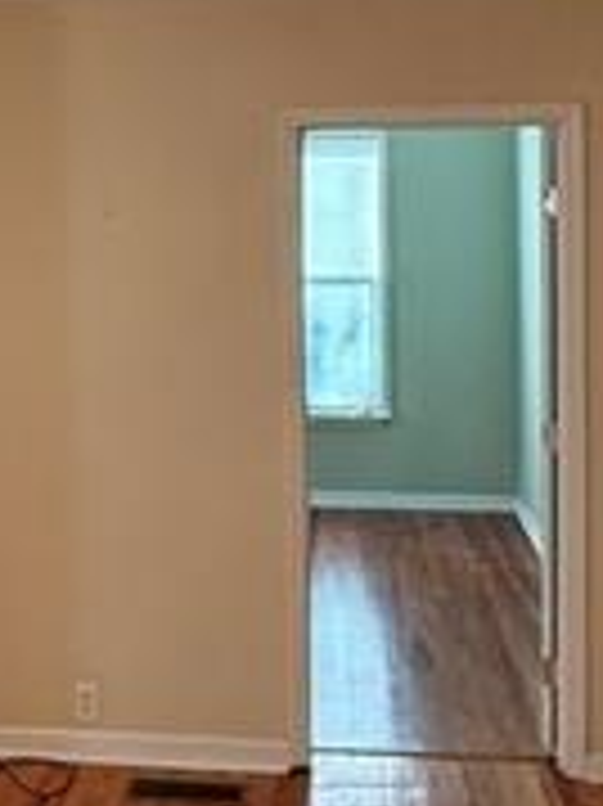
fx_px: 1395
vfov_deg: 31.9
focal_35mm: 60
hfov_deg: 23.9
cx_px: 104
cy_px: 248
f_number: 2.2
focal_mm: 2.22
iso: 400
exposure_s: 1/120
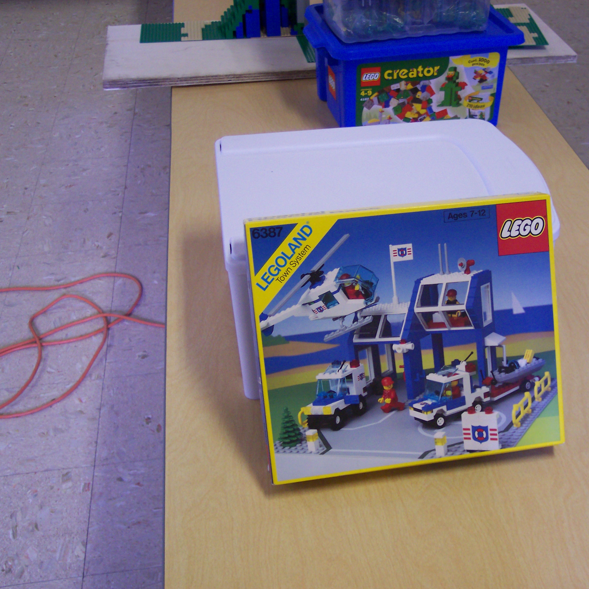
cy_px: 294
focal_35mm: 45
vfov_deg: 37.6
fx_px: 866
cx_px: 372
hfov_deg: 37.3
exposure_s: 1/20
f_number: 2.8
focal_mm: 8
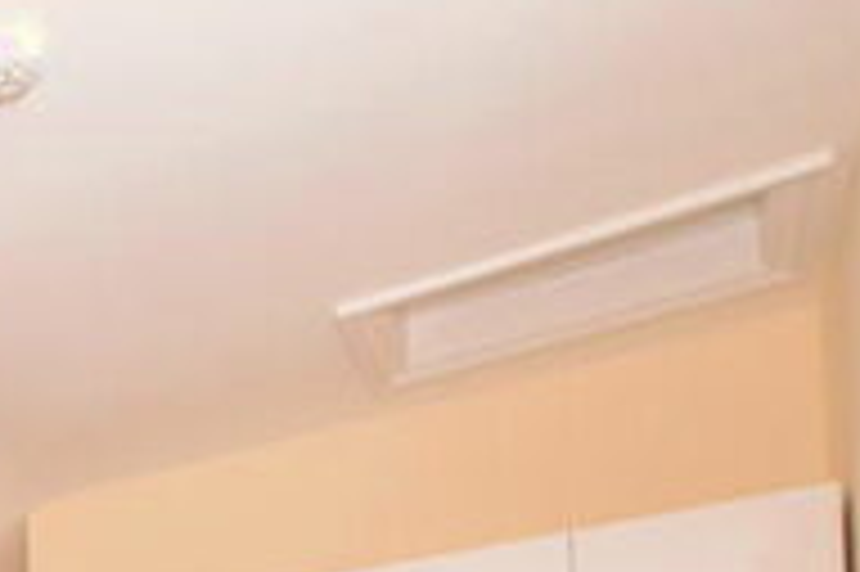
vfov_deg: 19.4
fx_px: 1313
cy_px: 989
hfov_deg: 23.9
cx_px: -572
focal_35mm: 55
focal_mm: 10
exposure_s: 1/60
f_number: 4.5
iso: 100
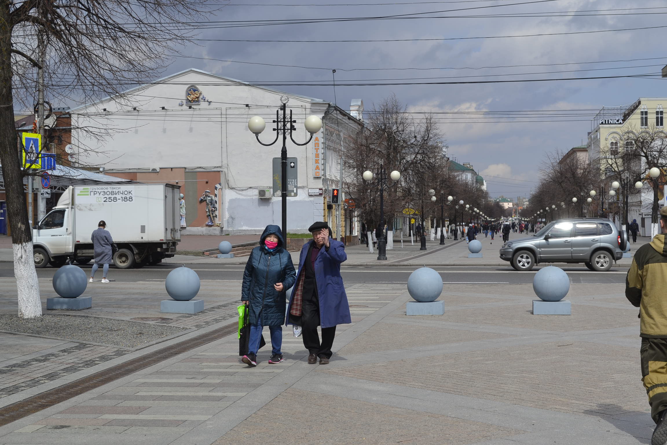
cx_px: 334
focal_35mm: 57
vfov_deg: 23.8
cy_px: 222
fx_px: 1056
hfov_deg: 35.1
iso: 100
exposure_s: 1/320
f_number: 9
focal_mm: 38
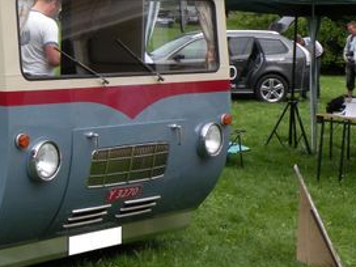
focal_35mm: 99
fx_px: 1018
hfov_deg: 19.0
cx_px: -46
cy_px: 82
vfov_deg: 14.9
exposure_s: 1/182
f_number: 5.6
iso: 64
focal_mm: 7.4
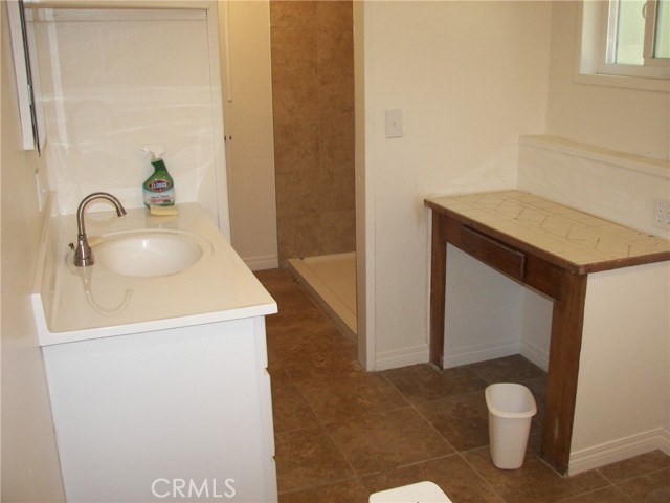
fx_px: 697
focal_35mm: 36
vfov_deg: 39.7
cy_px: 252
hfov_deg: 51.4
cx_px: 335
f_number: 2.8
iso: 100
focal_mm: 6
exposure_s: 1/30
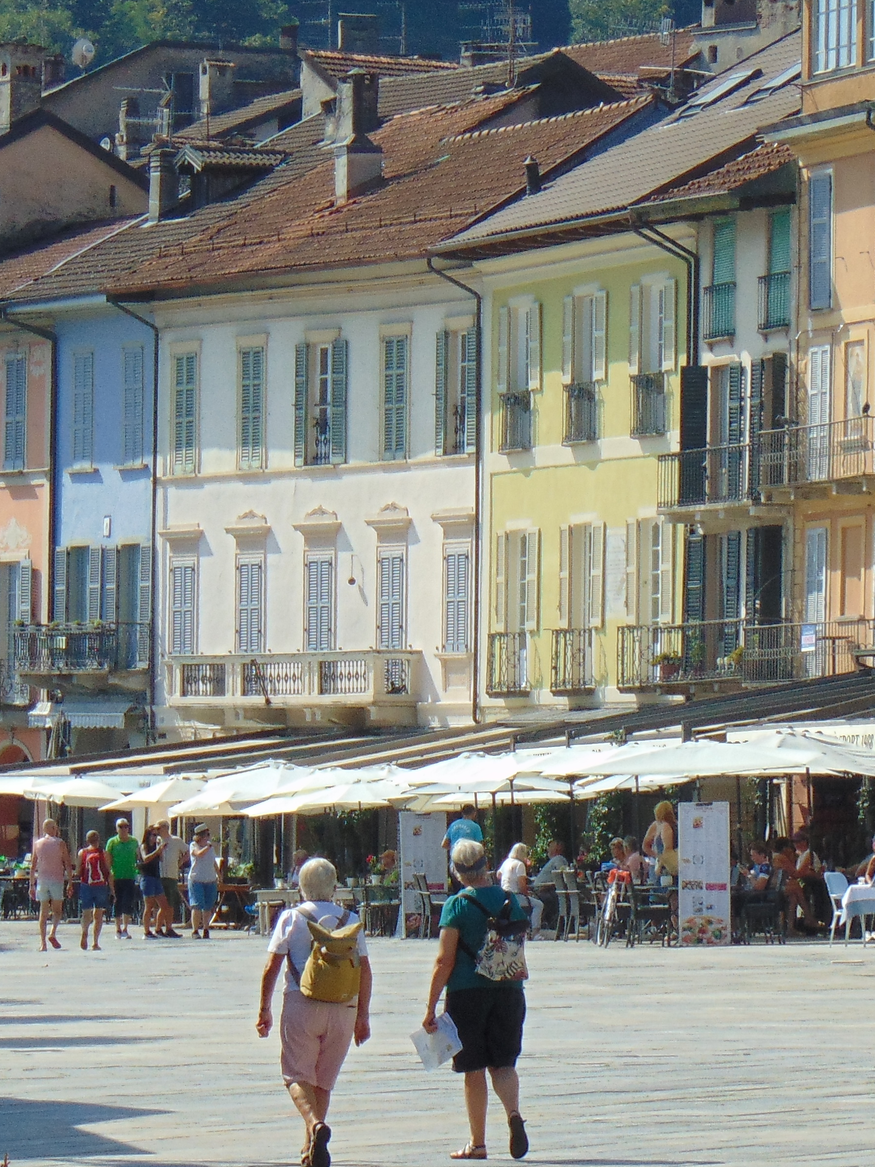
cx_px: 458
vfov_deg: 8.5
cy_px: 585
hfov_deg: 6.3
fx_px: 7888
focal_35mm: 234
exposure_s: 1/800
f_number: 3.9
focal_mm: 19.4
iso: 80
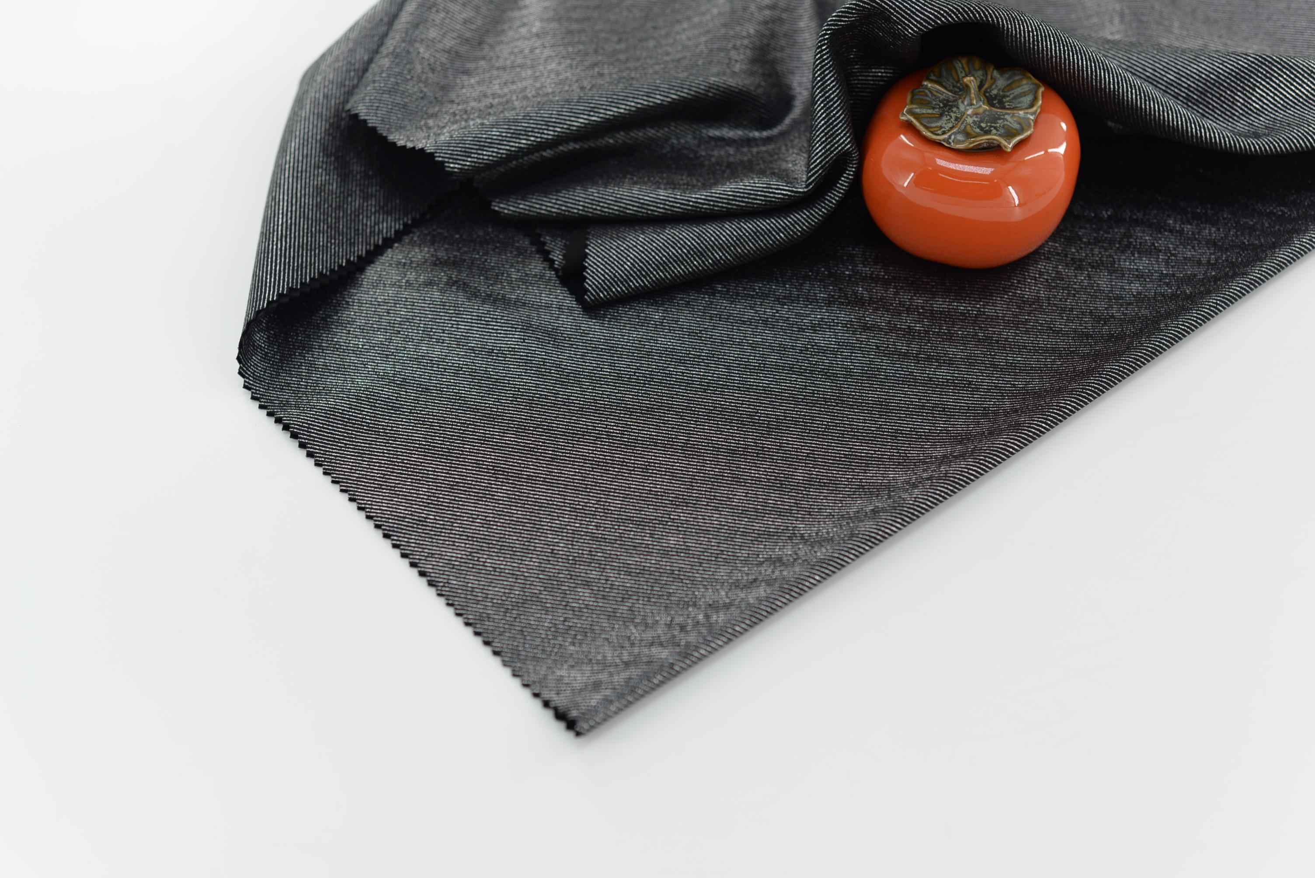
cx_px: 658
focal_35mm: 50
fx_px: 1827
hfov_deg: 39.6
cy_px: 439
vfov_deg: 27.0
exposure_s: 1/125
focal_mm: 50
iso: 100
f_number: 4
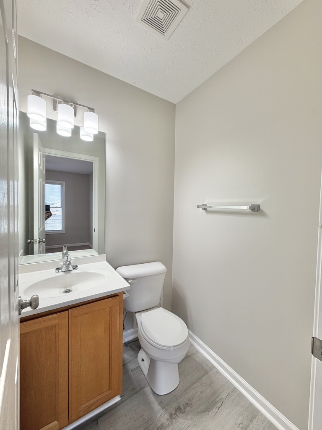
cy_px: 215
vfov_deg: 102.1
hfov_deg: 85.7
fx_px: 174
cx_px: 161
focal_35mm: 14
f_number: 2.2
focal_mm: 2.22
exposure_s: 1/120
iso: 80
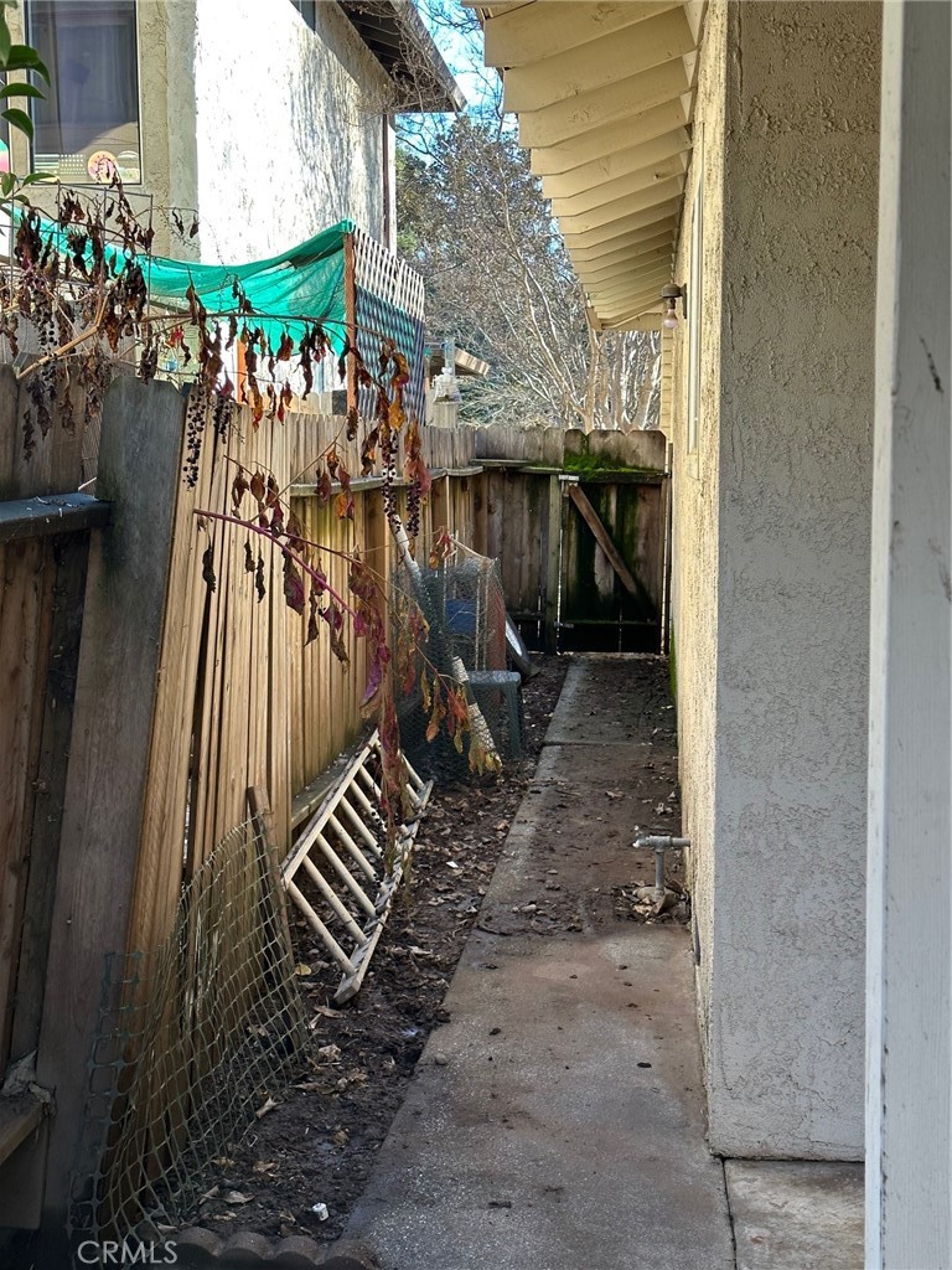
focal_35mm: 48
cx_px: 476
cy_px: 635
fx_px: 1760
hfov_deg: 30.3
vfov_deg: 39.7
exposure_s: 1/190
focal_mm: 6.86
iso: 50
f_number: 1.78
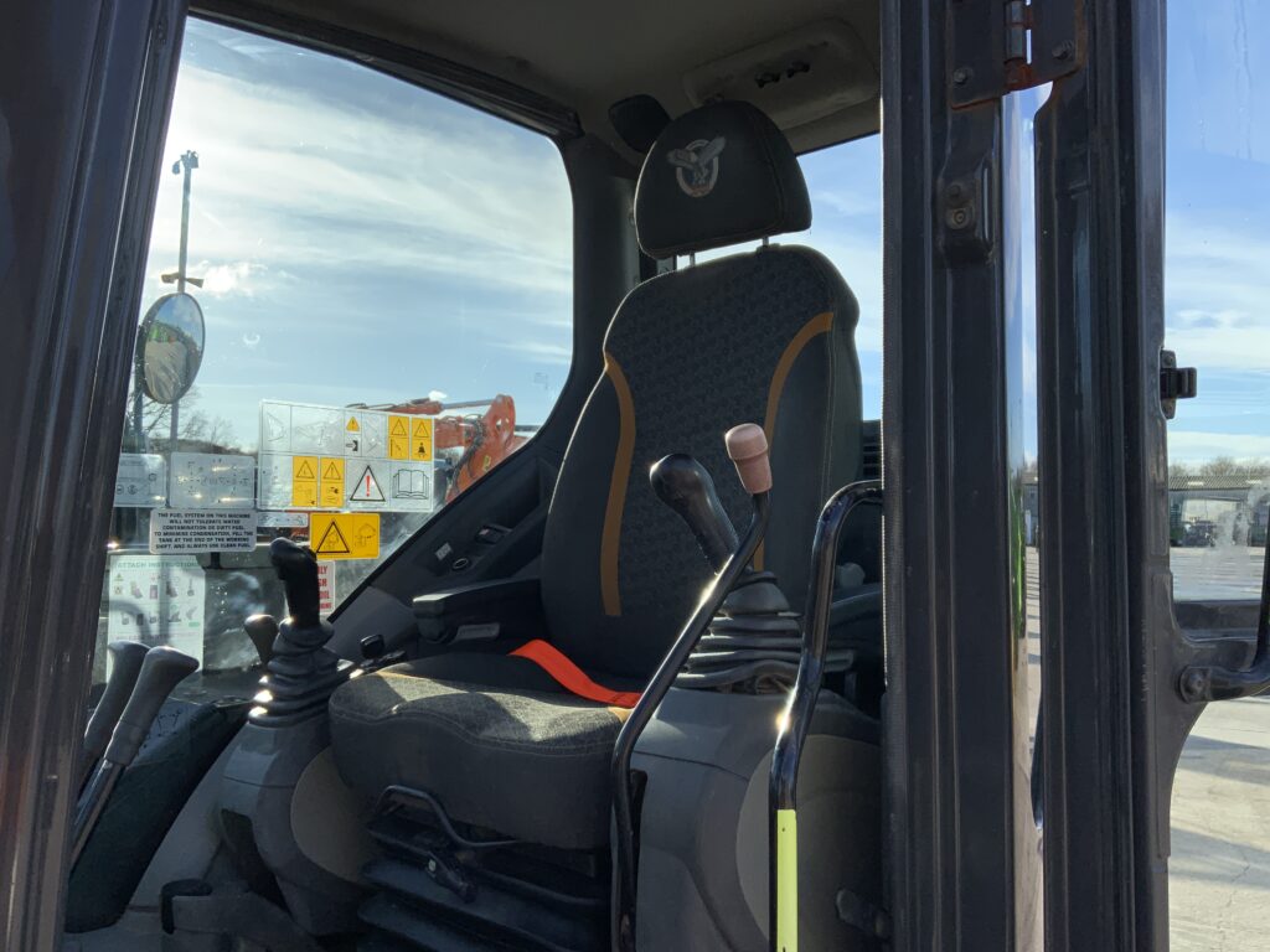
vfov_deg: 48.2
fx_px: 1064
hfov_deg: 61.7
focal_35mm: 29
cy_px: 476
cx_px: 635
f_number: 1.8
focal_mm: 3
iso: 16
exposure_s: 1/1534
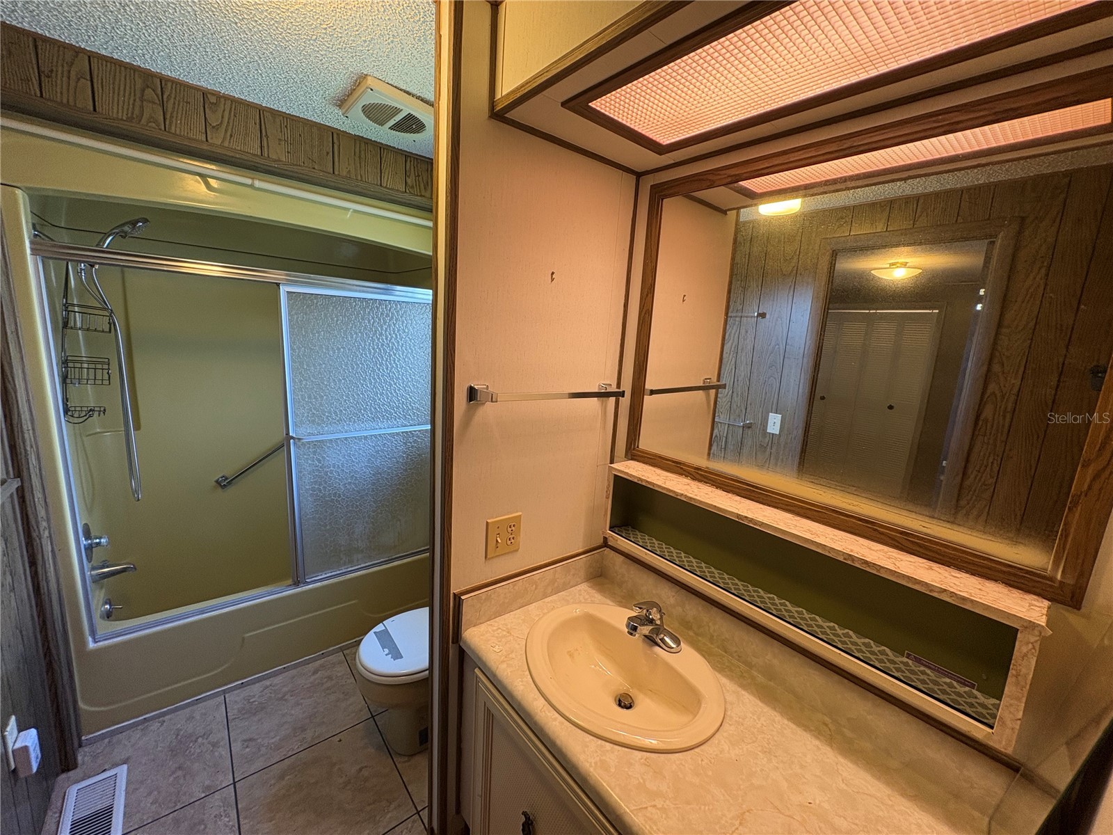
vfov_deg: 85.7
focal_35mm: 14
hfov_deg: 102.1
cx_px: 556
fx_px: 450
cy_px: 418
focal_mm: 2.22
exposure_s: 1/60
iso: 125
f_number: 2.2
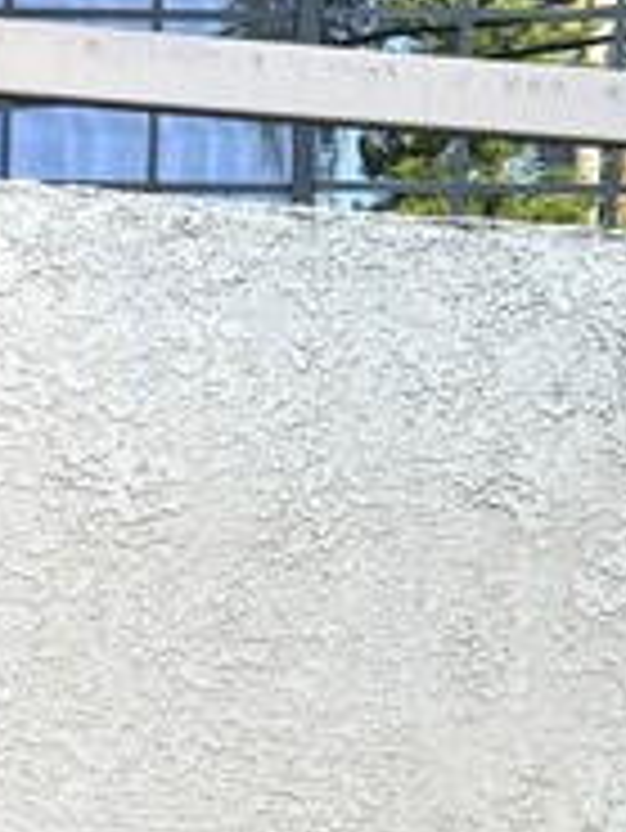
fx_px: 3203
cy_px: 1268
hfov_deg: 11.1
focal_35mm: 133
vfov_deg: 13.9
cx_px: 77
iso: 50
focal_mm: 6.76
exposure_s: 1/122
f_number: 1.78
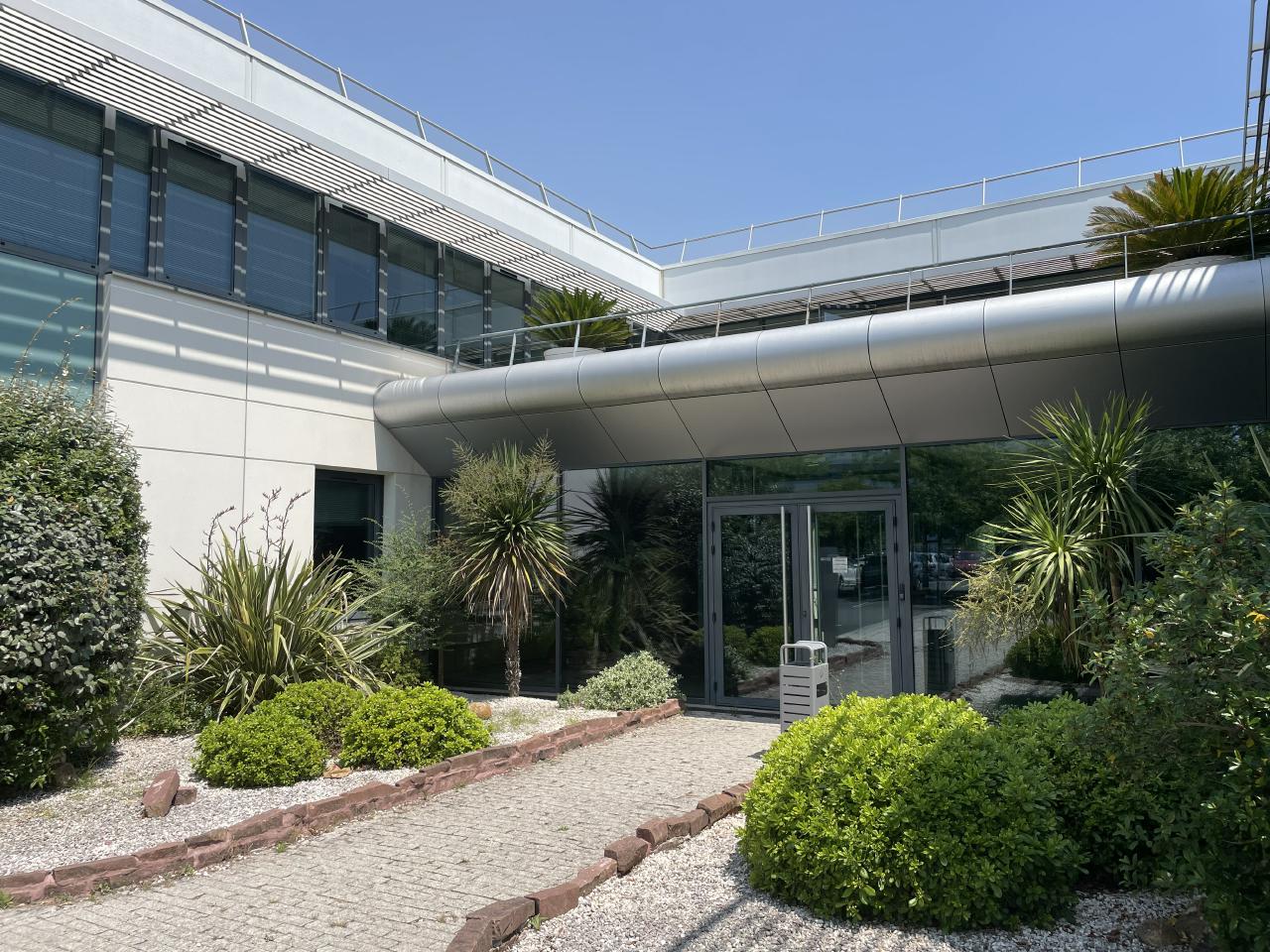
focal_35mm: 26
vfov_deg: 53.1
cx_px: 635
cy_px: 476
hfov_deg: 67.3
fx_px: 954
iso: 32
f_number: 1.6
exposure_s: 1/4000
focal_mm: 4.2
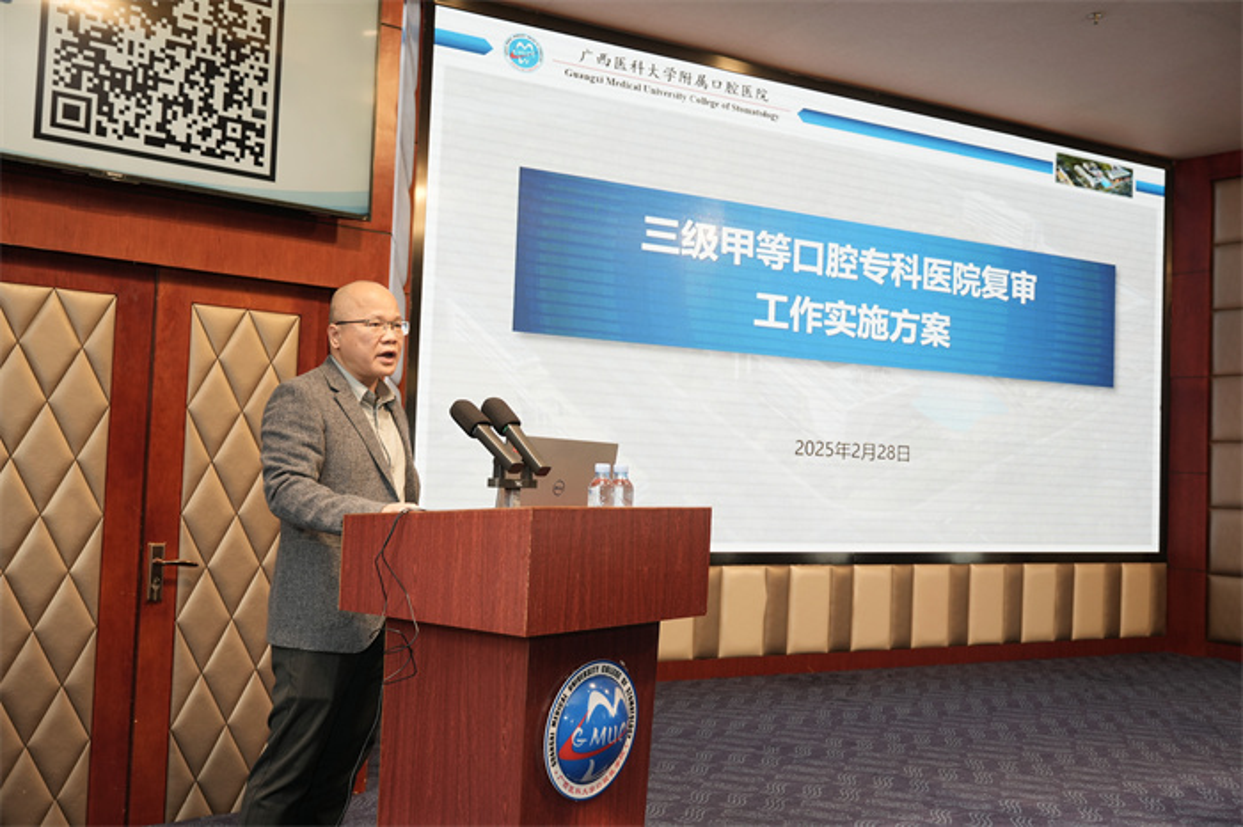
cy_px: 414
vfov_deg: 39.9
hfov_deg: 57.2
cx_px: 622
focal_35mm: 33
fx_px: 1139
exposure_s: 1/100
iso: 500
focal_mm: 33
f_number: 4
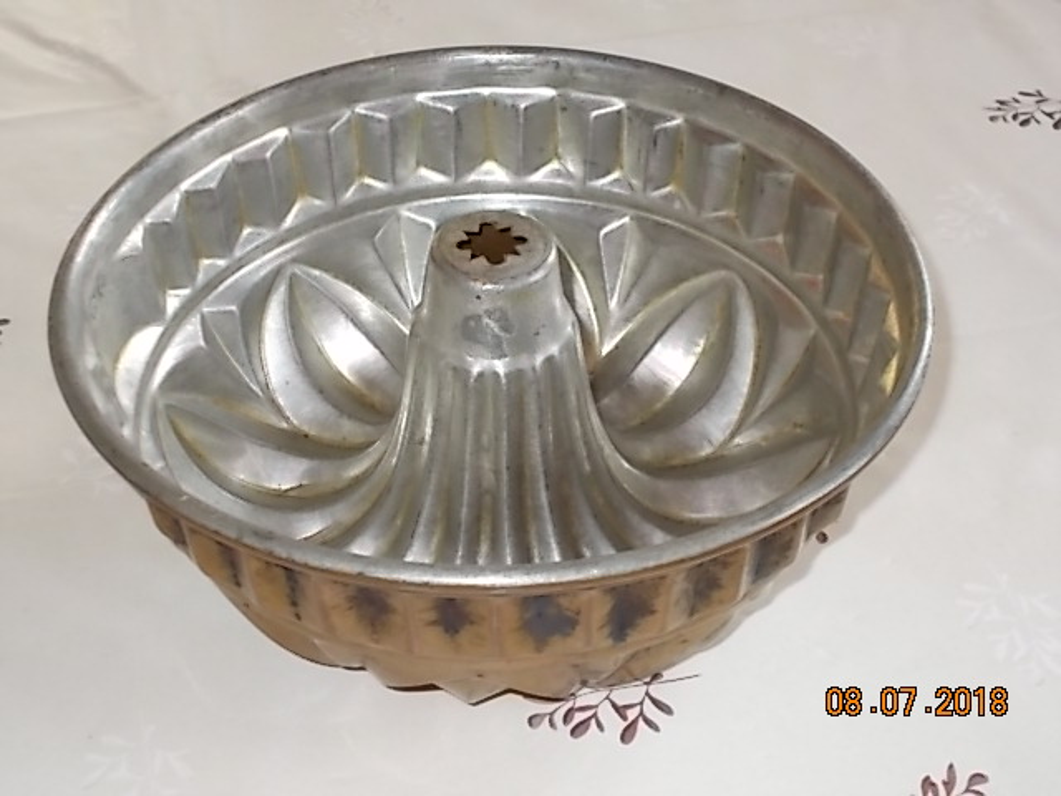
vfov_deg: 25.2
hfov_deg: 33.2
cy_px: 398
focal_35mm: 58
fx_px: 1778
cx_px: 530
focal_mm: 10.3
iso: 200
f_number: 4.9
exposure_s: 1/30
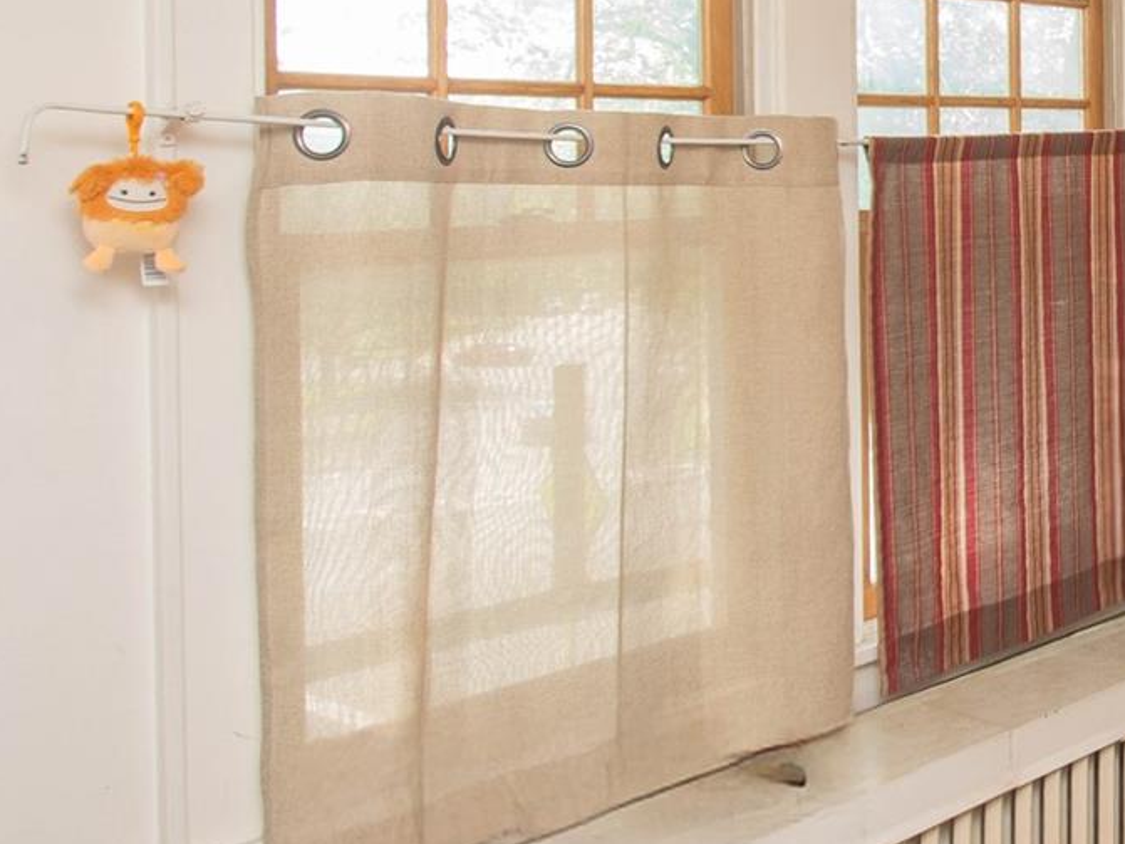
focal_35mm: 44
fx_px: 1430
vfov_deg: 32.7
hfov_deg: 33.8
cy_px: 306
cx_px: 1387
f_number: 5.6
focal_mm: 10
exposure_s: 1/60
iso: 500
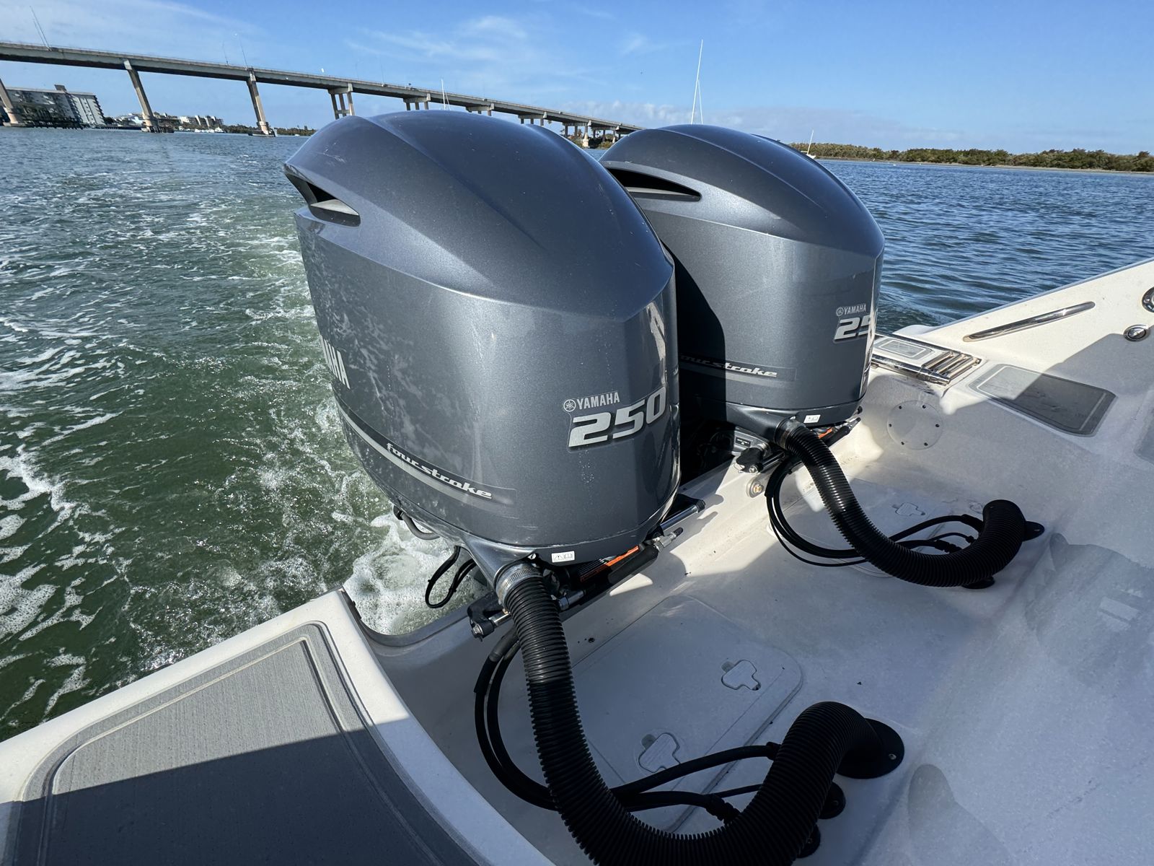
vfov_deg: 85.7
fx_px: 467
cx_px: 577
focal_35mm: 14
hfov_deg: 102.1
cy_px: 433
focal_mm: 2.22
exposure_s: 1/1449
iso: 40
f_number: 2.2
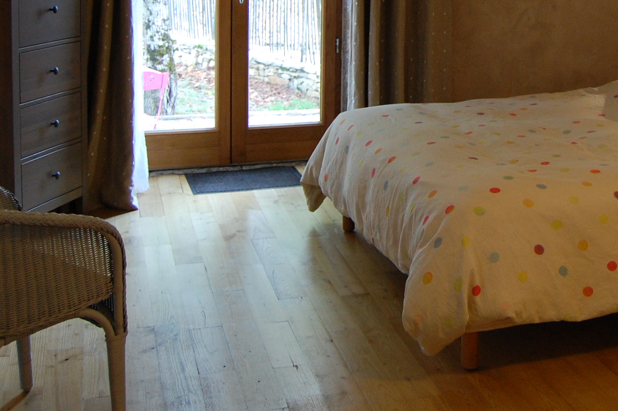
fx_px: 943
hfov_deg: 35.2
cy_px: -7
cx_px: 487
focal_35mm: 55
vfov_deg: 23.5
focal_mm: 18
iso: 720
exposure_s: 1/30
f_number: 3.5
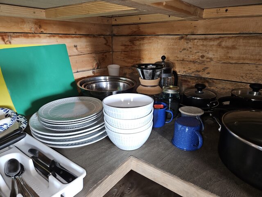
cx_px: 131
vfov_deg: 58.9
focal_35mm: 23
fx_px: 174
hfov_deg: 73.9
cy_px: 98
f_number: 1.8
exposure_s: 1/15
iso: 125
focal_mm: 5.4
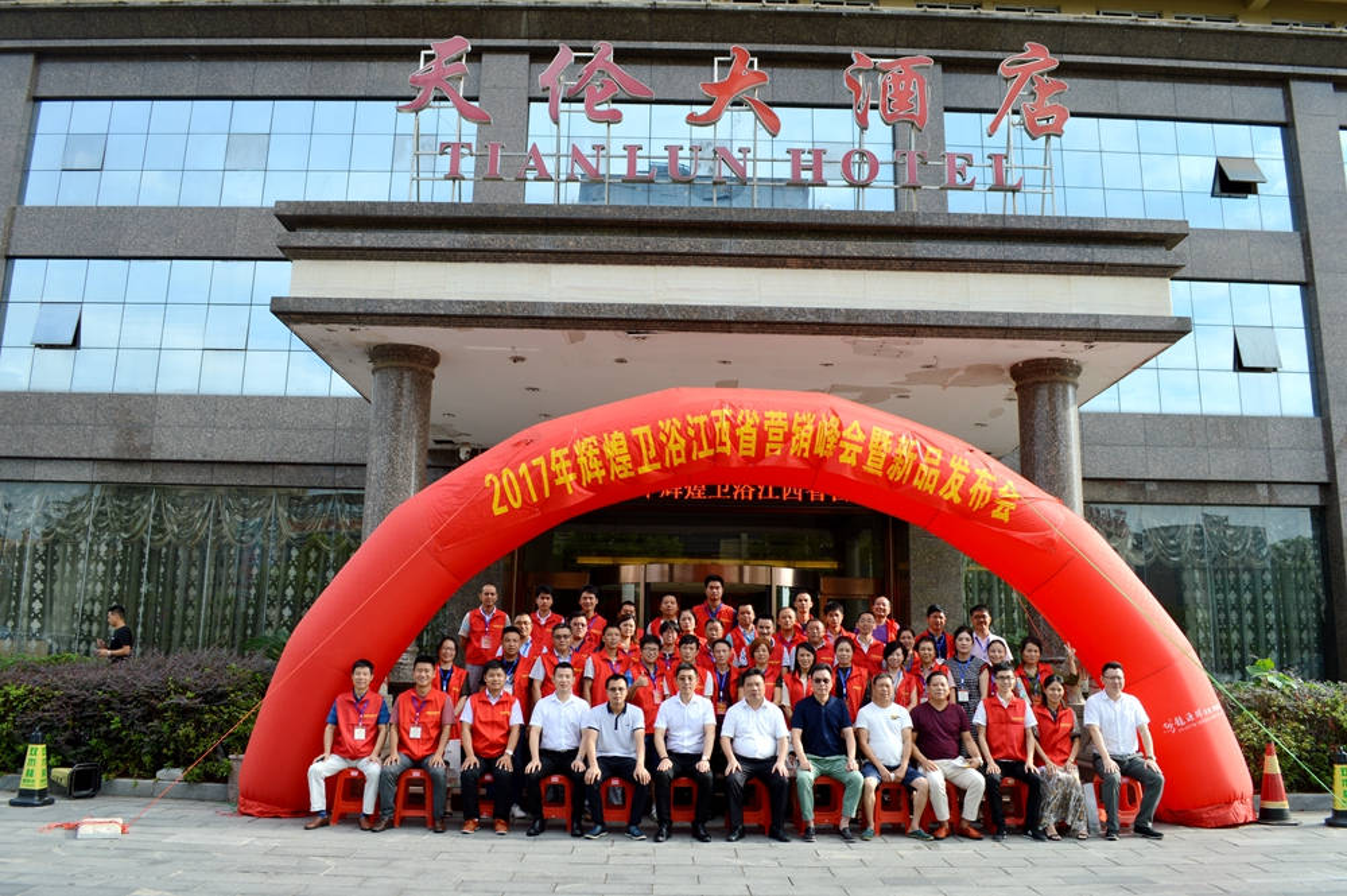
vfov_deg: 47.9
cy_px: 448
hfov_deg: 67.4
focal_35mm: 27
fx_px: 1009
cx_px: 674
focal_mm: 18
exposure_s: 1/160
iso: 100
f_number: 6.3
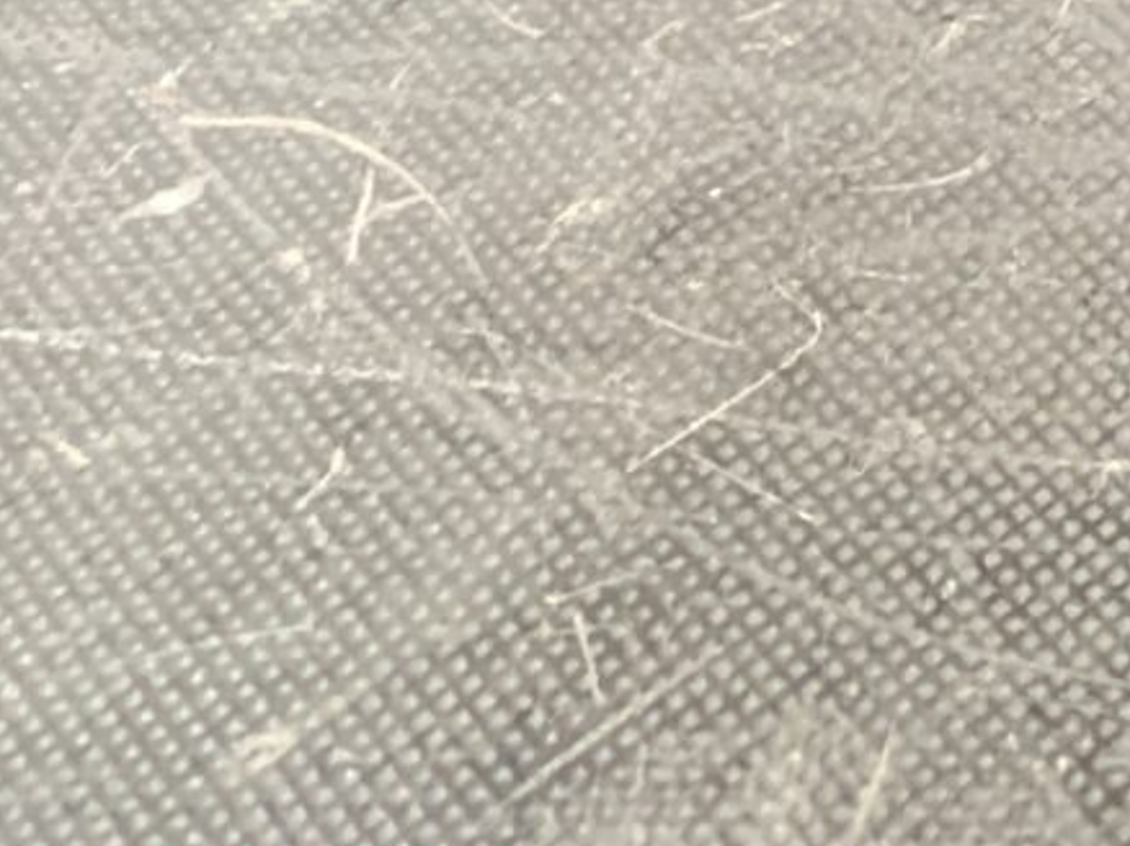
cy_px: -1468
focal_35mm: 152
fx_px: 4959
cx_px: 2226
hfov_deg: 11.7
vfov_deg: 8.5
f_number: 1.8
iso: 250
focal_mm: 4.25
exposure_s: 1/60
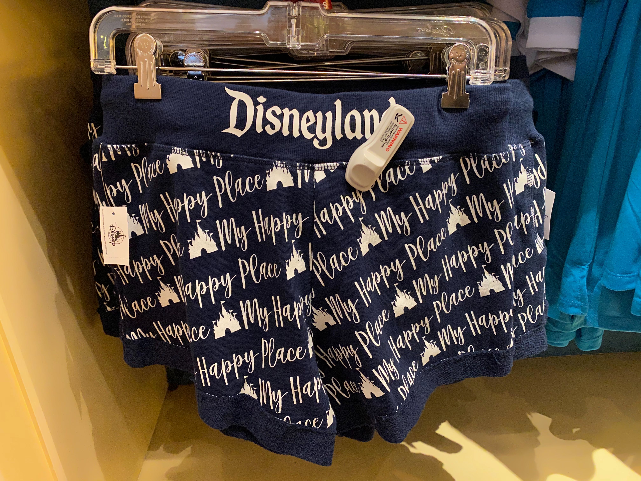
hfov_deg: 67.3
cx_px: 320
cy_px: 240
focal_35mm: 26
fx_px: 481
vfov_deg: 53.1
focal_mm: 4.25
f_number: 1.8
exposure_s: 1/30
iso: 500
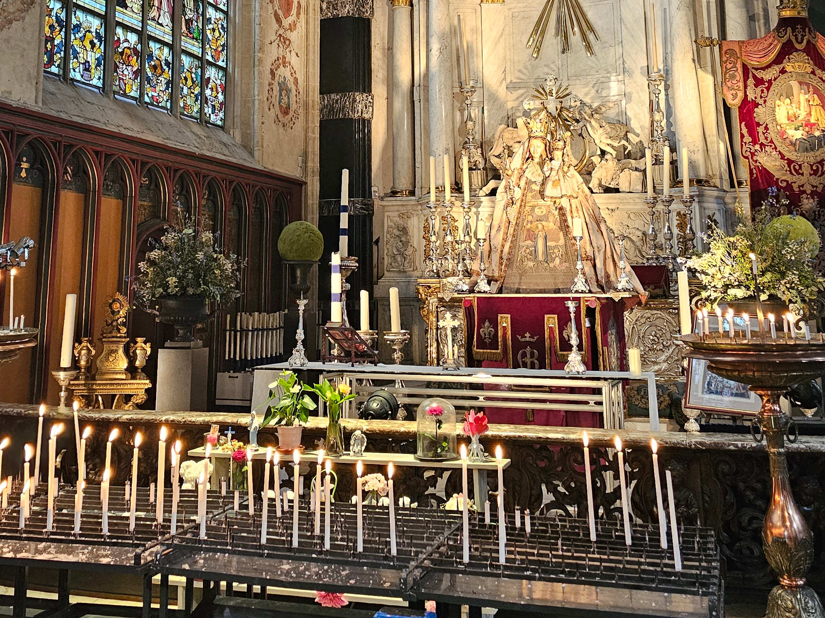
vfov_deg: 32.2
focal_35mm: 43
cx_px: 342
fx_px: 1025
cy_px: 79
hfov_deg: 43.7
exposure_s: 1/120
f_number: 1.7
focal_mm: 6.3
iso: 1000
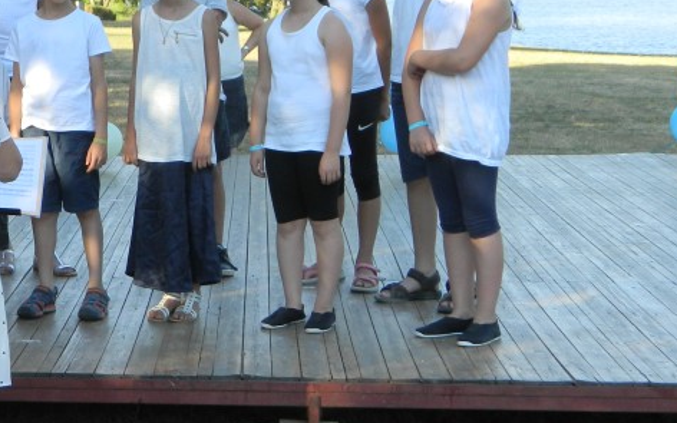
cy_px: 129
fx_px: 1993
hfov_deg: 18.9
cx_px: 43
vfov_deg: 12.1
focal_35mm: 108
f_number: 3.6
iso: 80
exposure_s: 1/200
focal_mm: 8.4
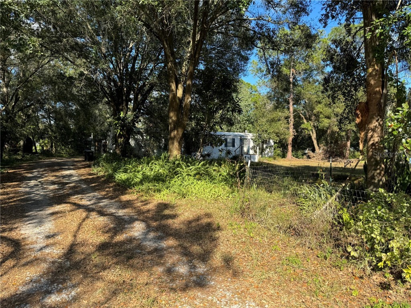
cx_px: 206
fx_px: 285
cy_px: 154
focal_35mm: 24
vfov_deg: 56.8
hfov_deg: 71.6
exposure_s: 1/1488
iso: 80
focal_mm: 6.86
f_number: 1.78
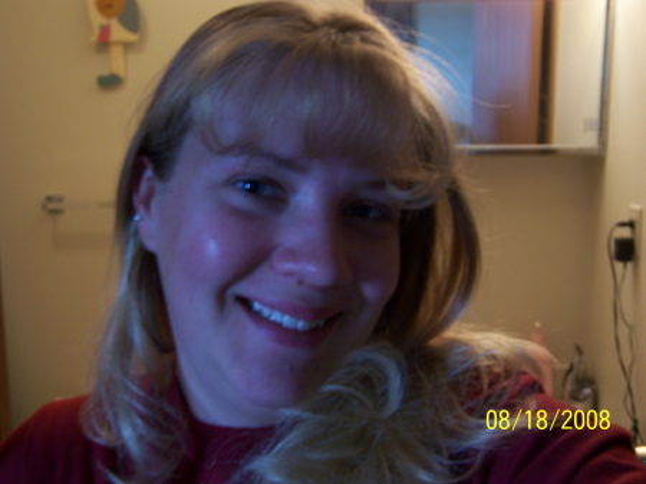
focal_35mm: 38
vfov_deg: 37.7
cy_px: 242
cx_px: 323
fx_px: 709
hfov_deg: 49.0
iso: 80
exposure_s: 1/8
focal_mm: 6.3
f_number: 2.8
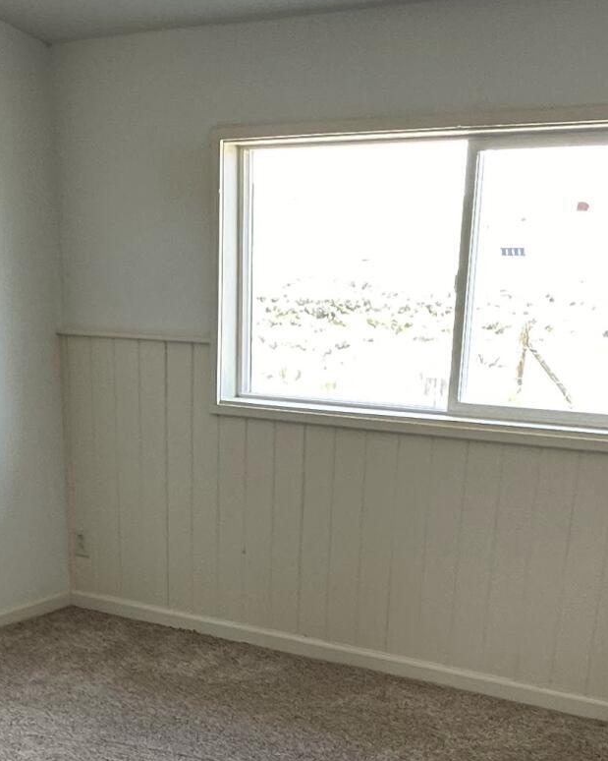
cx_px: 229
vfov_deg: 32.6
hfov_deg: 28.5
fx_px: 1192
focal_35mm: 53
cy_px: 752
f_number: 2.2
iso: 80
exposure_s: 1/99
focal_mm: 2.22
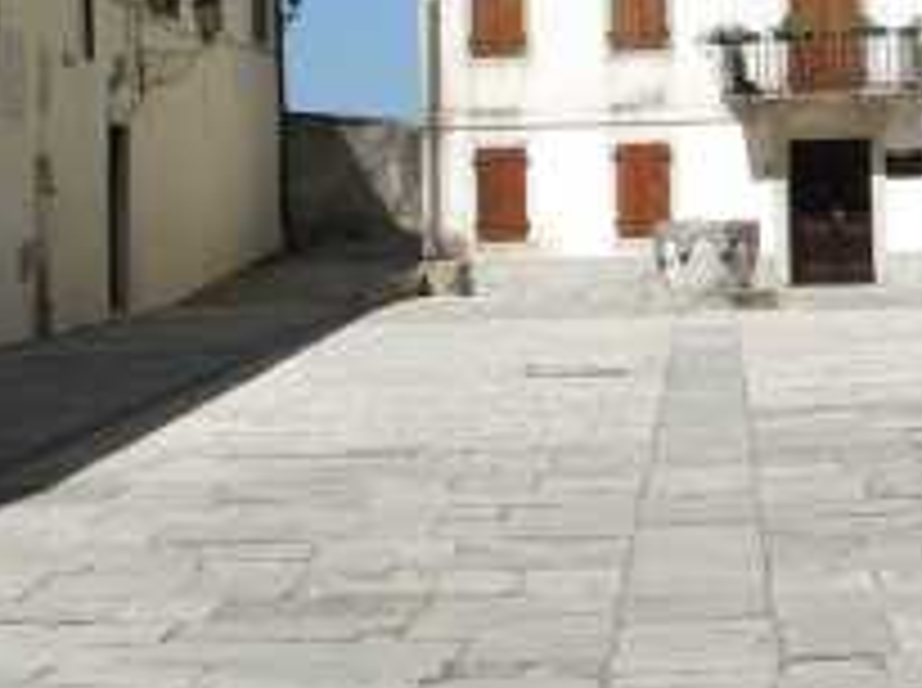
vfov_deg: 11.3
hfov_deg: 15.1
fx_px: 3430
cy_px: -94
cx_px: 886
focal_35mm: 129
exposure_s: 1/800
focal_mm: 7.1
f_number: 5
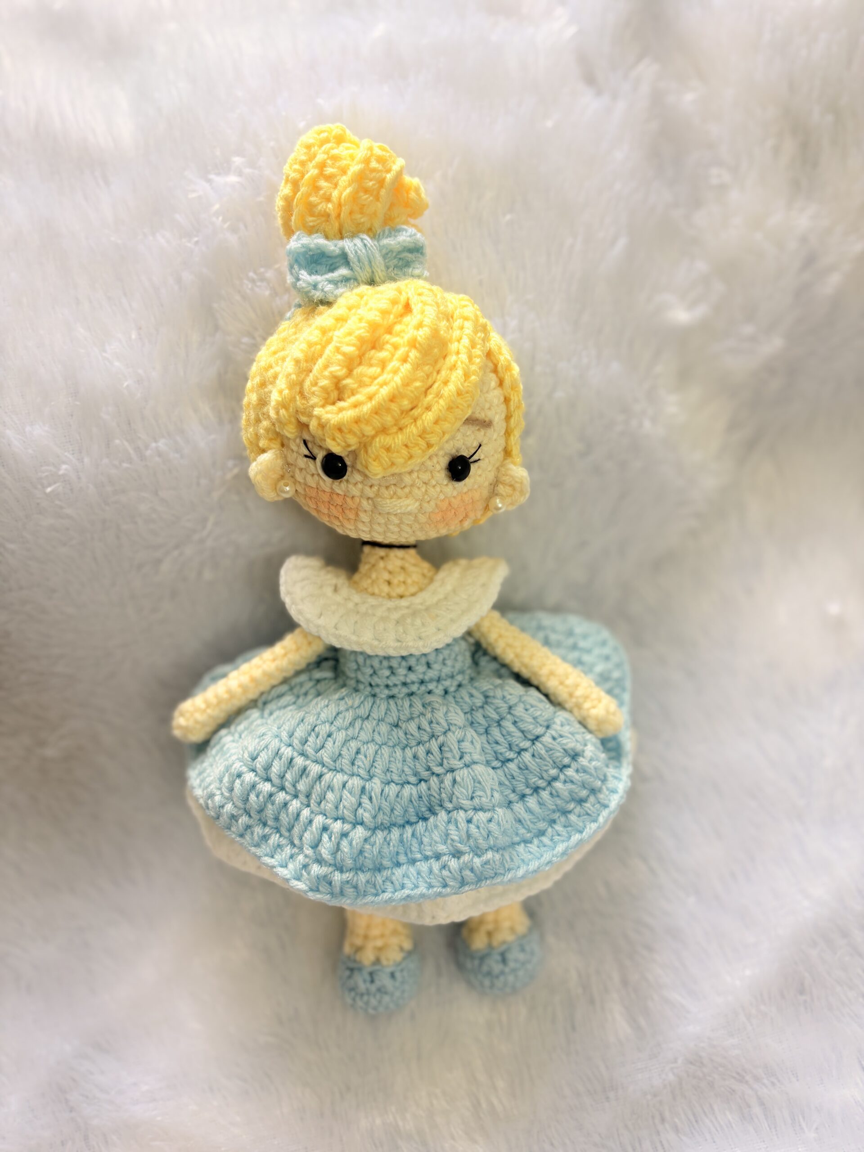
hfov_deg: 53.1
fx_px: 865
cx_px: 432
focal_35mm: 26
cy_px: 576
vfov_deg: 67.3
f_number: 1.6
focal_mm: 5.96
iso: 64
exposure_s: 1/100
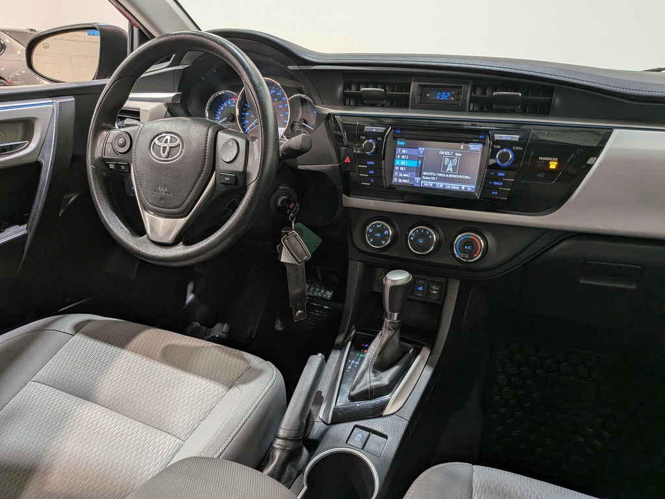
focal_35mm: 24
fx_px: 461
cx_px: 332
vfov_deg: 56.8
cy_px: 250
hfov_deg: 71.6
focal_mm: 4.53
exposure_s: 1/33.3
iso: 65
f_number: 1.7
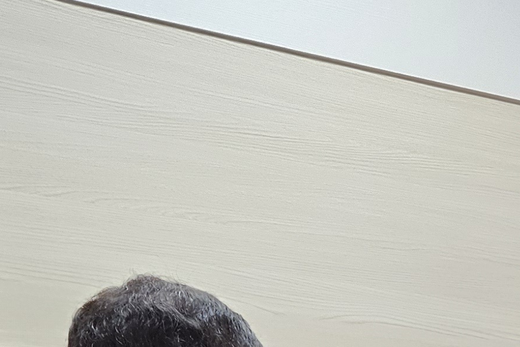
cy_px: 777
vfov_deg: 11.1
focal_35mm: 108
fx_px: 1560
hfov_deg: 18.1
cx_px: 589
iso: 200
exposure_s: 1/120
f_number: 1.8
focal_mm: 5.4
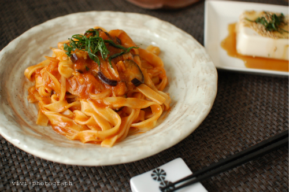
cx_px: 144
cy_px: 96
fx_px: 361
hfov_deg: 43.7
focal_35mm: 45
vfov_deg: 29.8
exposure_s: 1/15
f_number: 3.2
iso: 800
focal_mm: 30
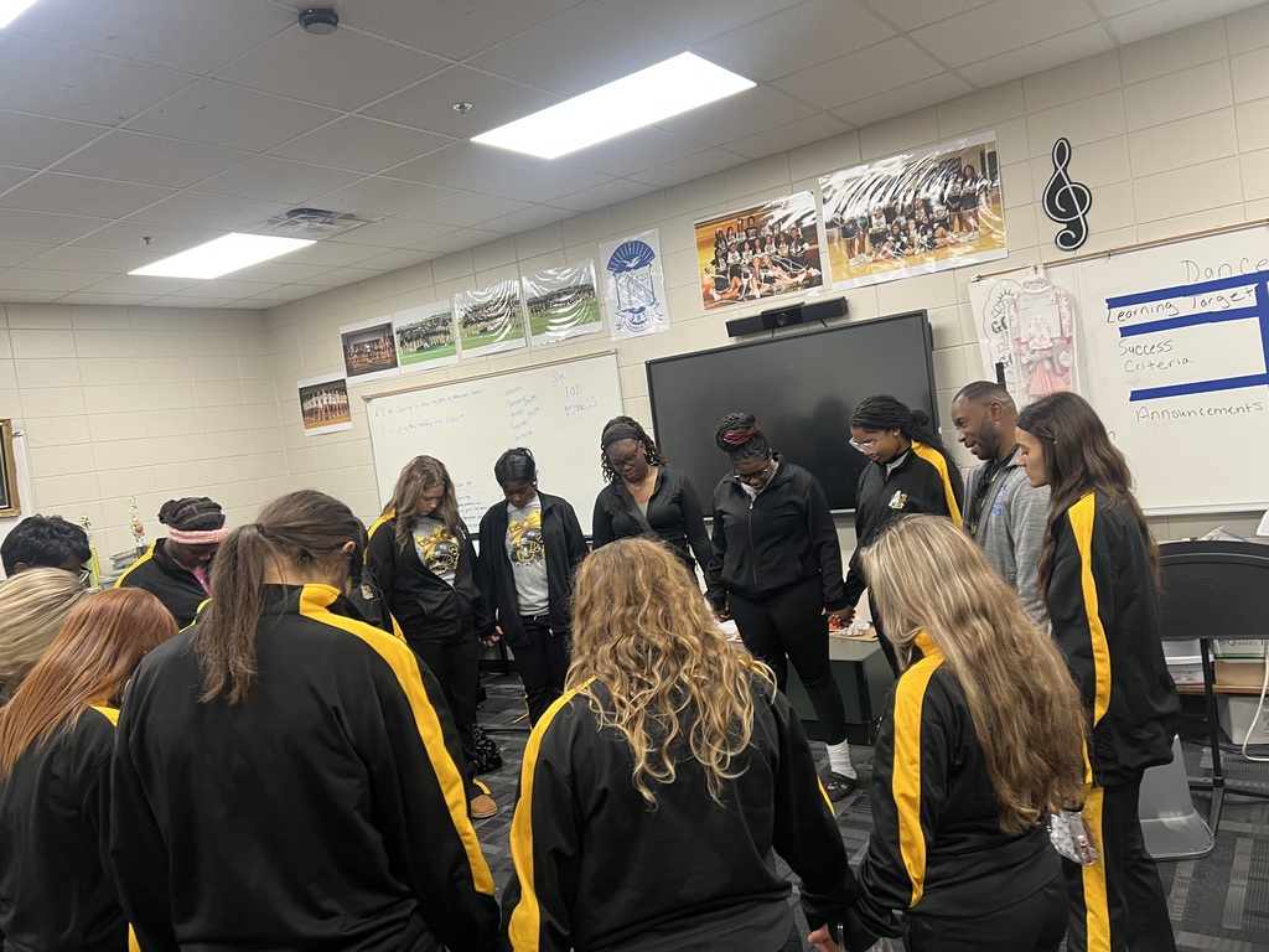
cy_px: 476
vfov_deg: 53.1
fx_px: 953
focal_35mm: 26
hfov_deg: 67.3
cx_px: 634
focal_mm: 5.7
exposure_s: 1/60
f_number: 1.5
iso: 100
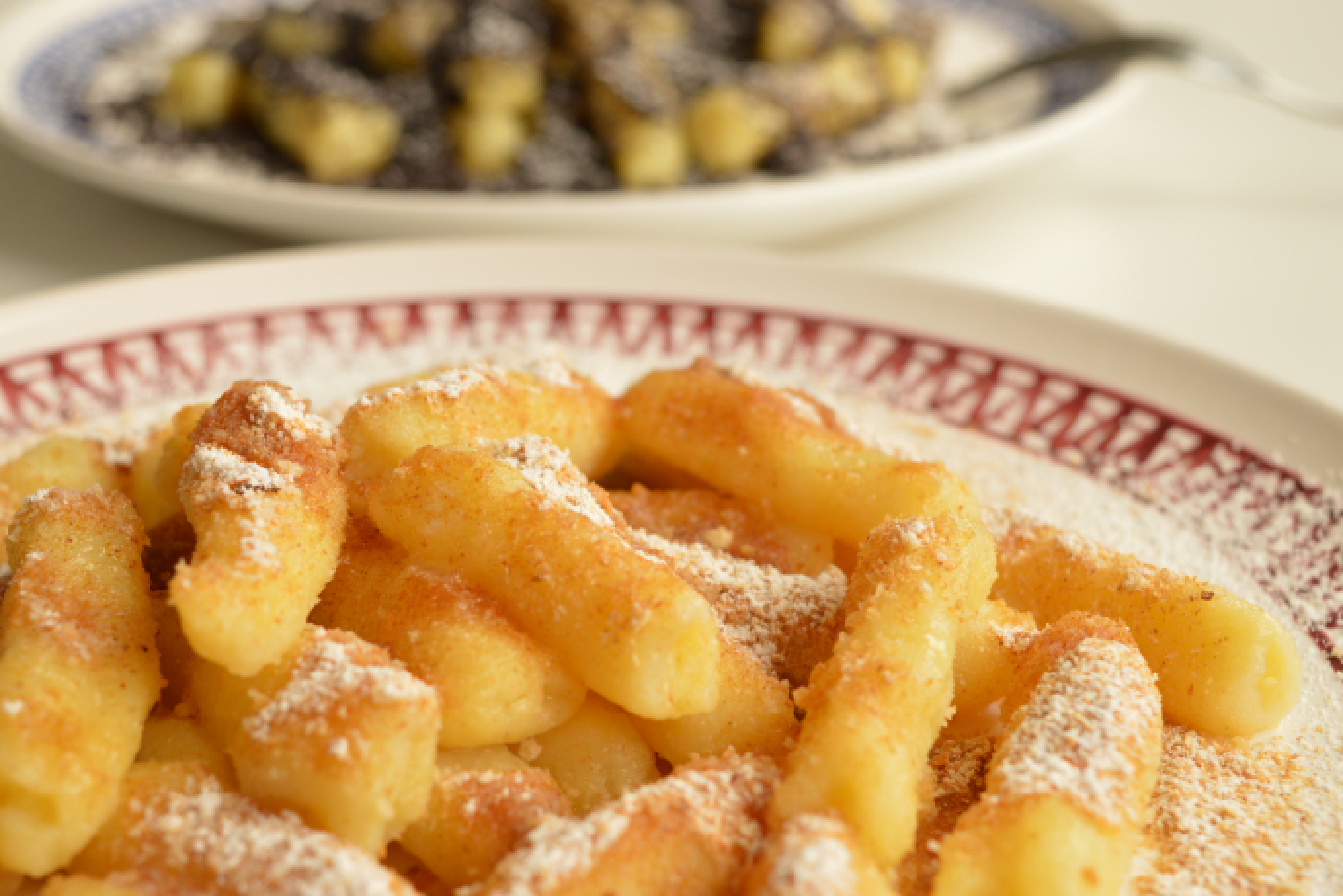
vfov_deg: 22.3
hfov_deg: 32.9
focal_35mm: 61
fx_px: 2276
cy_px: 448
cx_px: 668
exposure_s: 1/200
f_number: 5.6
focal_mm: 40
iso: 400
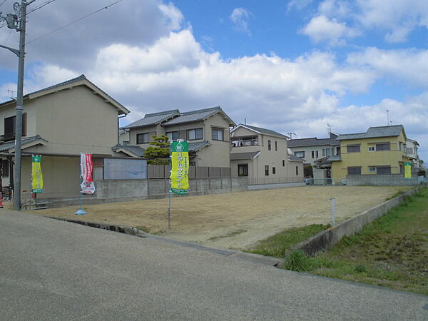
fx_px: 359
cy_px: 160
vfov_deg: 48.2
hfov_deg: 61.7
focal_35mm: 29
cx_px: 214
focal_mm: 5.3
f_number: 3.7
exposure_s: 1/800
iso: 100
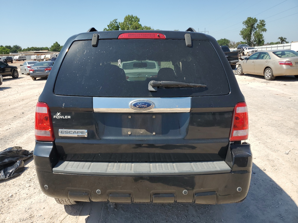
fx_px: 224
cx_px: 149
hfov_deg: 67.3
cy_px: 112
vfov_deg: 53.1
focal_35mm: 26
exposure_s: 1/2500
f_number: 1.5
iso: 50
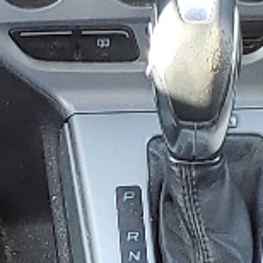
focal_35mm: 238
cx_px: 130
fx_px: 2046
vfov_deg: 7.3
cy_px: 222
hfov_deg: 7.4
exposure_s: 1/60.2
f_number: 1.5
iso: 50
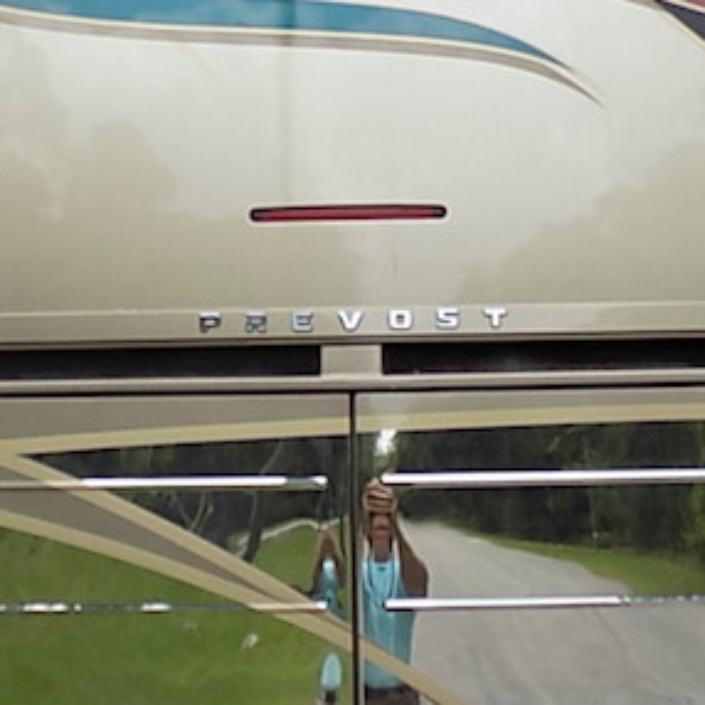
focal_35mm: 71
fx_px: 1636
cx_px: 328
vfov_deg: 24.2
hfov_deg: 24.3
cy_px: 451
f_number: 3.1
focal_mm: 4
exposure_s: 1/320
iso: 80
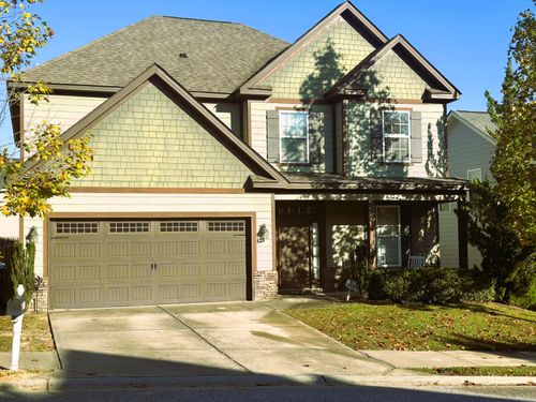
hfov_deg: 39.7
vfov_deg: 30.3
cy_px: 201
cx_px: 268
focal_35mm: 48
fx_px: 743
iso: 80
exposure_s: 1/4367
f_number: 1.78
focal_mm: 6.86
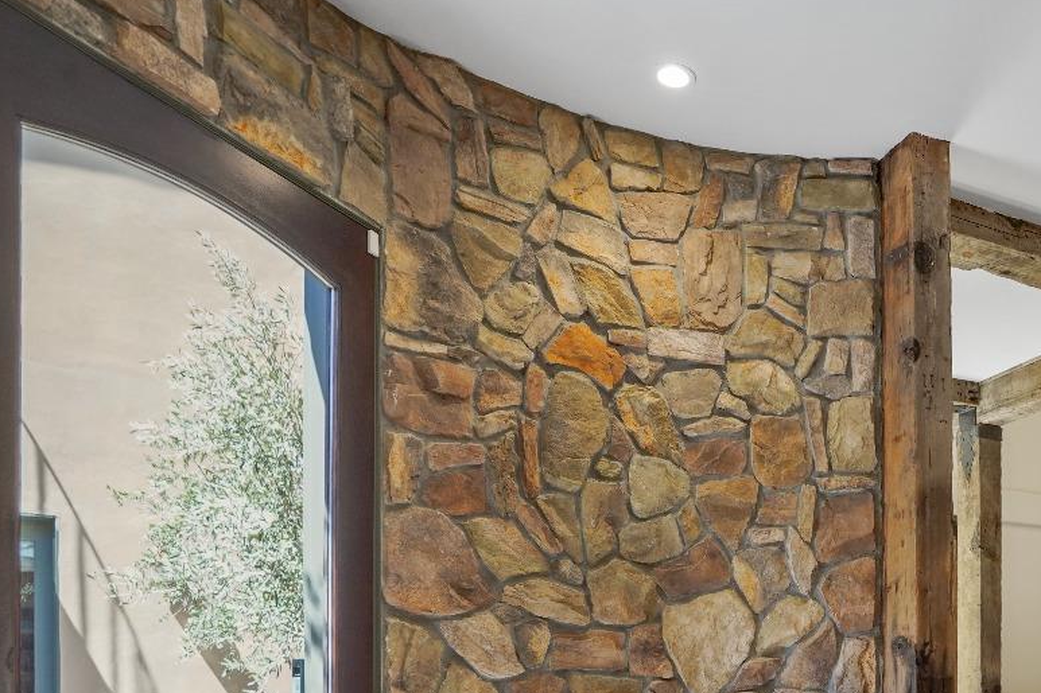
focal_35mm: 33
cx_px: 890
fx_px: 954
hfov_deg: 52.0
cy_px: 663
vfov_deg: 36.6
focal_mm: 17
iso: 400
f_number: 8
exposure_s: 1/15
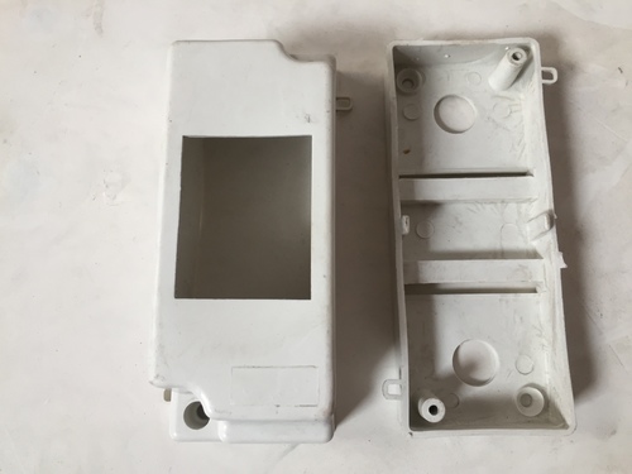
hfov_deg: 61.7
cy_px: 237
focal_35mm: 29
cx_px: 316
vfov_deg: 48.2
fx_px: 529
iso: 40
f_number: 2.2
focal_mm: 4.15
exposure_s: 1/33
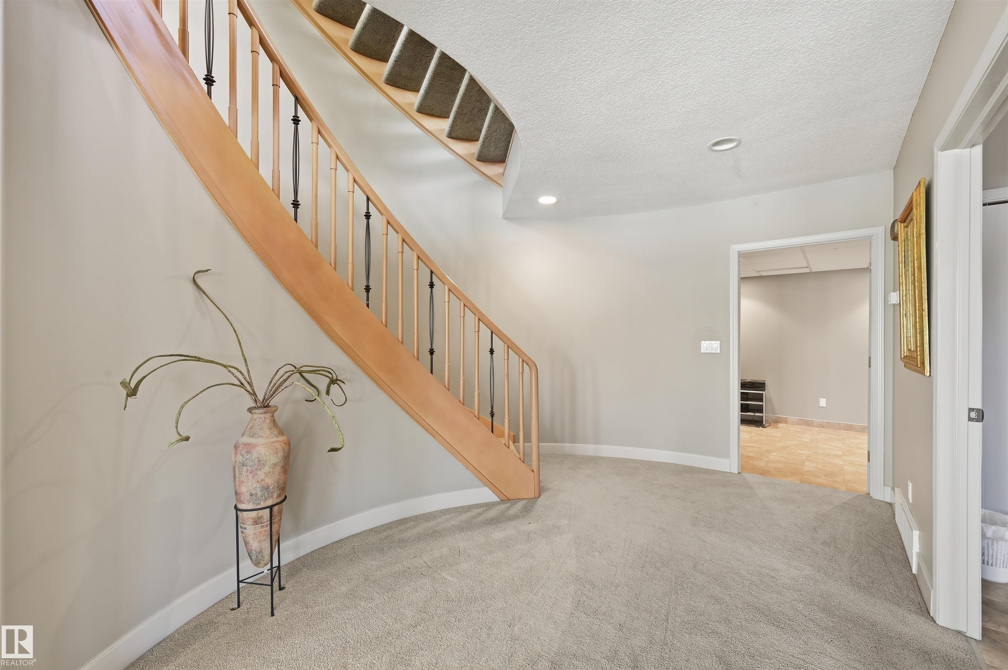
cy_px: 335
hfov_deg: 102.3
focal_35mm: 14
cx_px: 504
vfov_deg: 79.1
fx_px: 406
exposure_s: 1/6
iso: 100
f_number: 9
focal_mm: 14.5
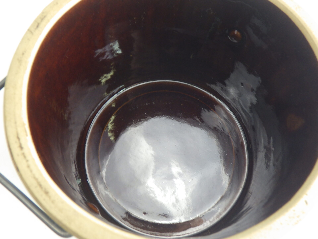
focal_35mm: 34
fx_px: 312
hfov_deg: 54.0
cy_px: 120
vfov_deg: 41.8
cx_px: 159
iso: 125
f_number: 3.8
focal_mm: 6.1
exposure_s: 1/20
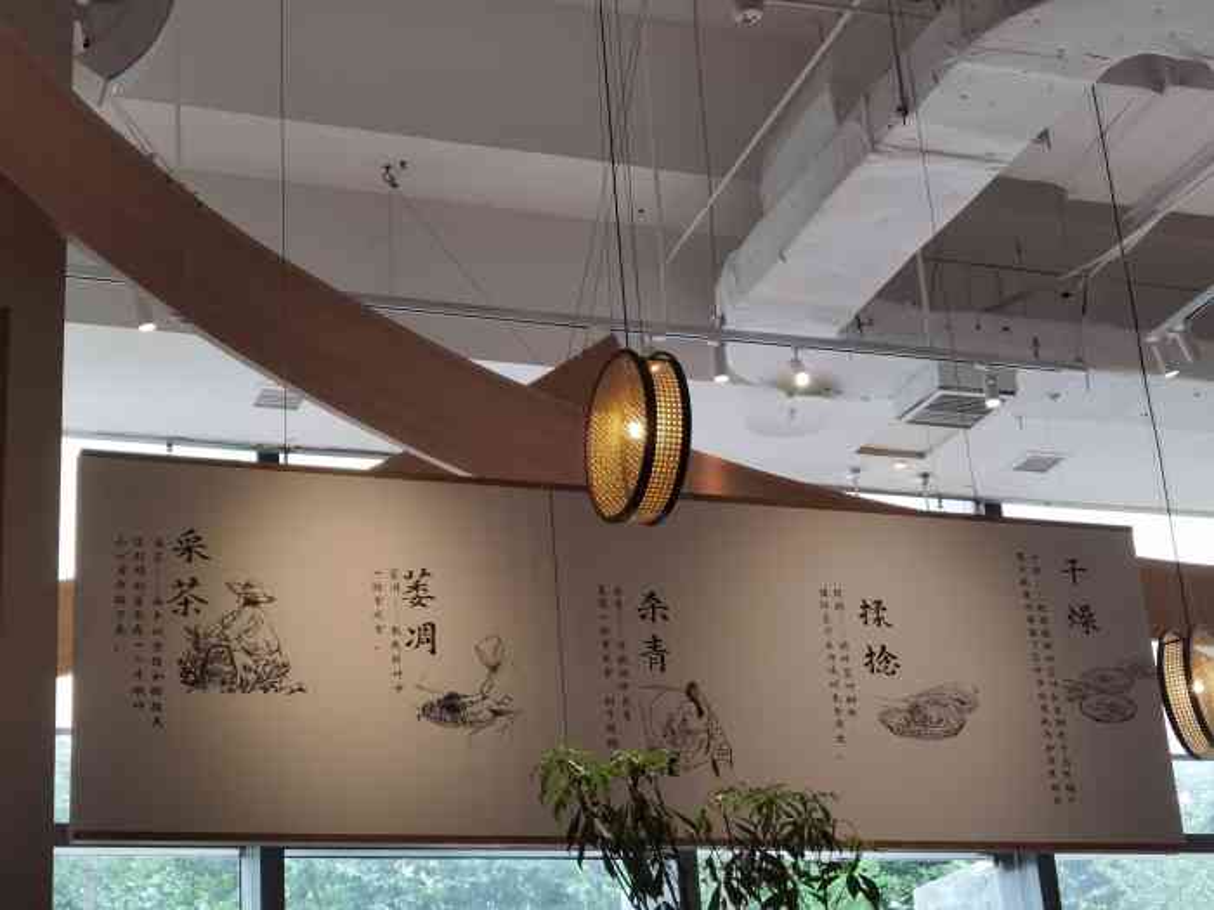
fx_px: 2104
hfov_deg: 32.2
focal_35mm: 60
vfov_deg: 24.4
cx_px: 607
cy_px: 455
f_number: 1.9
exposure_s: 1/114
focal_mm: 6.71
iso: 50
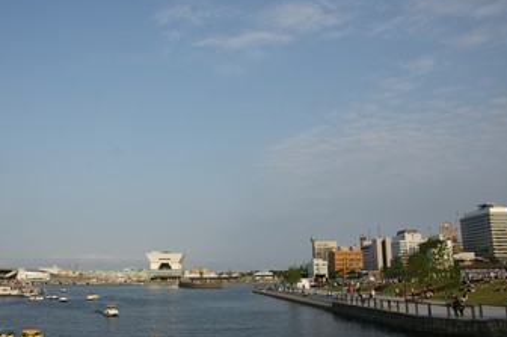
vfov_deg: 43.4
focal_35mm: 30
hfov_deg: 61.3
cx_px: 195
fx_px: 422
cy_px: 191
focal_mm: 16
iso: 200
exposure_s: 1/400
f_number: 9
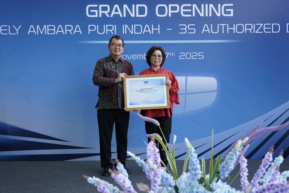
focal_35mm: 44
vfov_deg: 30.3
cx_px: 140
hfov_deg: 44.1
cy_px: 93
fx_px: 357
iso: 500
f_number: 2.8
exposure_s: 1/640
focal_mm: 40.4
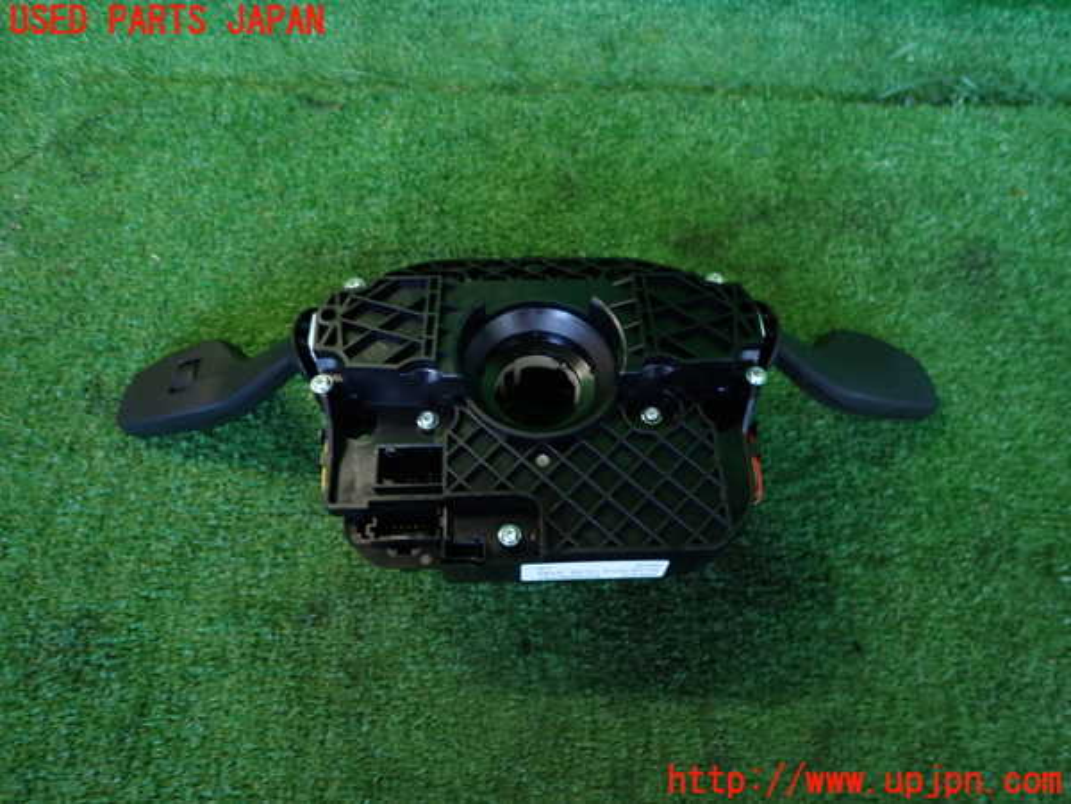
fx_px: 773
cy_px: 402
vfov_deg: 54.9
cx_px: 536
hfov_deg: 69.4
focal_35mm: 25
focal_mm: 4.5
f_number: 2
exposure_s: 1/40
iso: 200
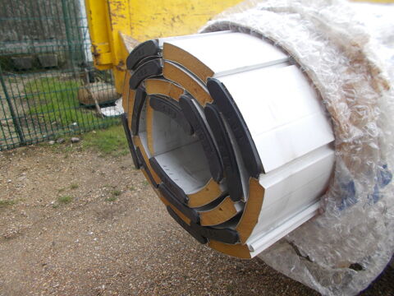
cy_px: 148
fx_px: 296
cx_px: 197
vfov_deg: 53.1
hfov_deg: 67.3
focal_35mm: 26
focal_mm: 4.6
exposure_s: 1/250
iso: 80
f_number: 3.2
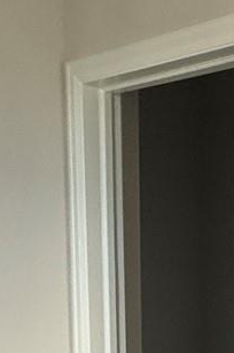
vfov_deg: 24.8
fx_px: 743
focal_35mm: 76
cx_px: 437
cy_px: 393
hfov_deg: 15.2
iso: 250
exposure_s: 1/99
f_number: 2.2
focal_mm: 2.22
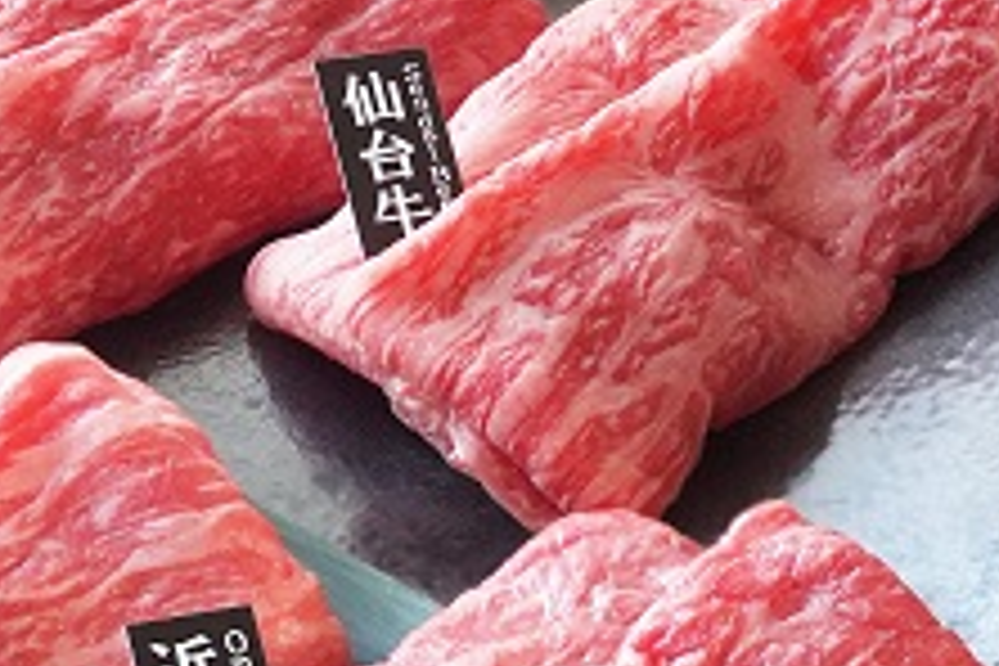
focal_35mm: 202
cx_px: 410
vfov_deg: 6.8
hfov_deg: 10.2
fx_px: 5605
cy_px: 272
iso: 6400
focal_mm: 56
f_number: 5.6
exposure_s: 1/160
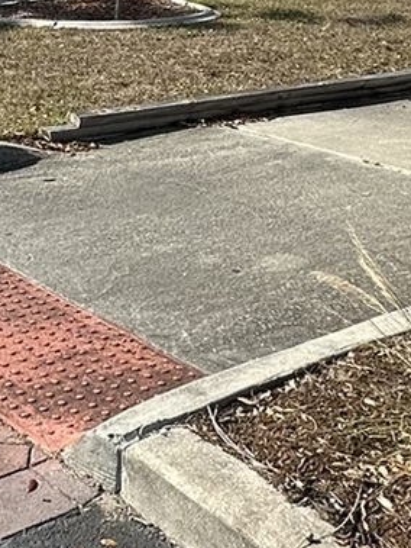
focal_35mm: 74
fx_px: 1170
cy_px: -61
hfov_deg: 19.7
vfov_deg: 24.5
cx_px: 67
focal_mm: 2.22
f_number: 2.2
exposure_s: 1/2020
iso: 50
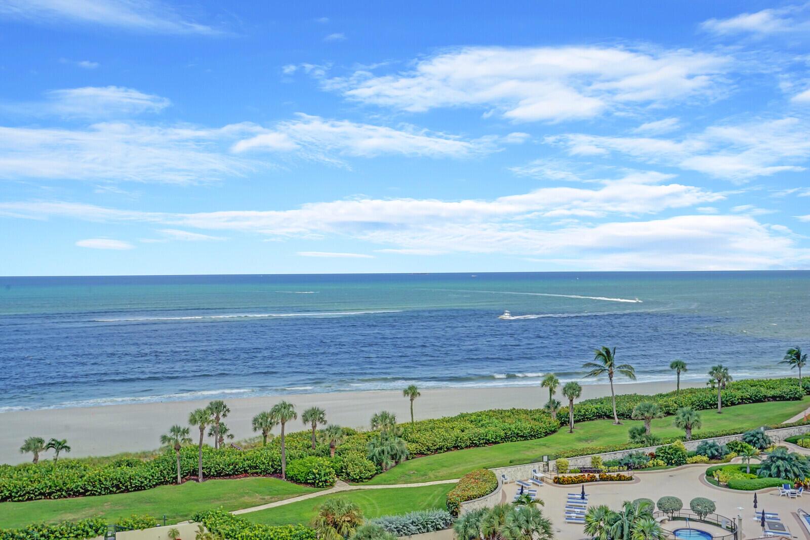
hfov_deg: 61.9
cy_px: 270
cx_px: 405
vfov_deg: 43.6
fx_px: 675
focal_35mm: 30
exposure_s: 1/640
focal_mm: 30
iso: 320
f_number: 11
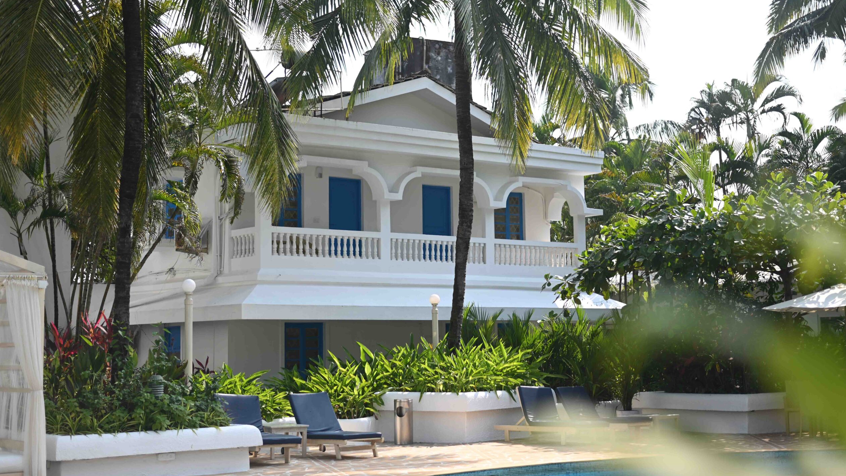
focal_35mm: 53
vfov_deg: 22.6
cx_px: 424
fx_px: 1189
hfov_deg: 39.2
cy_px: 206
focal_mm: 50
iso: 100
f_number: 1.8
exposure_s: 1/2500
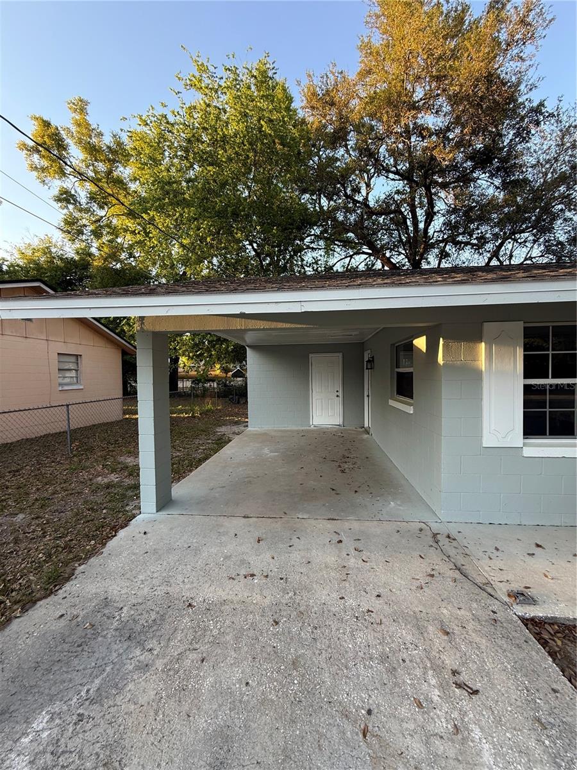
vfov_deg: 102.1
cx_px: 288
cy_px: 385
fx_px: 311
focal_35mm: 14
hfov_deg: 85.7
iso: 64
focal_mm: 2.22
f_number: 2.2
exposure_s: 1/120
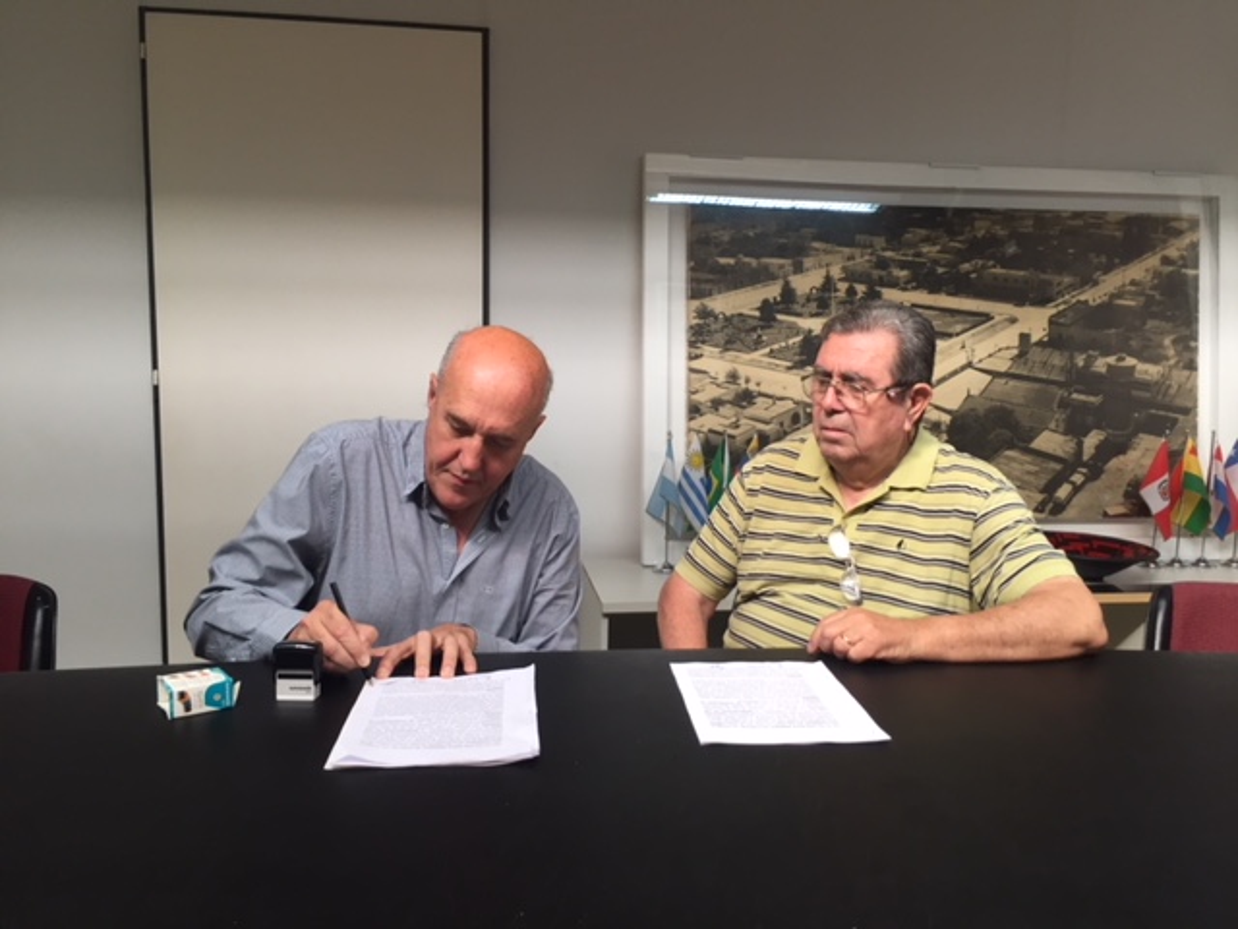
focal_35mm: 29
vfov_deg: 48.2
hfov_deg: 61.7
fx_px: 1037
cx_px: 619
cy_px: 464
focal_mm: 4.15
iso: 32
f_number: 2.2
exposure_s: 1/33
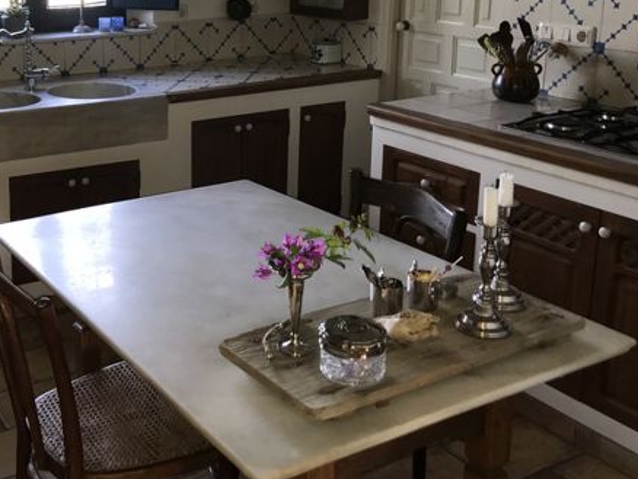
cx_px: 143
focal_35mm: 45
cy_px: 122
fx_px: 830
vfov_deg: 31.7
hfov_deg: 40.6
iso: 25
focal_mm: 3.99
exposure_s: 1/33
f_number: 1.8
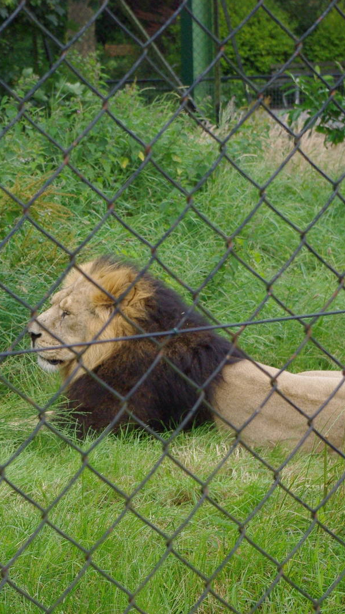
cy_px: 306
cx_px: 71
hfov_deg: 9.4
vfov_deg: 16.6
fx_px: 2098
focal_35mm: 129
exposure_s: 1/350
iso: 800
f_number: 8
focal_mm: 55
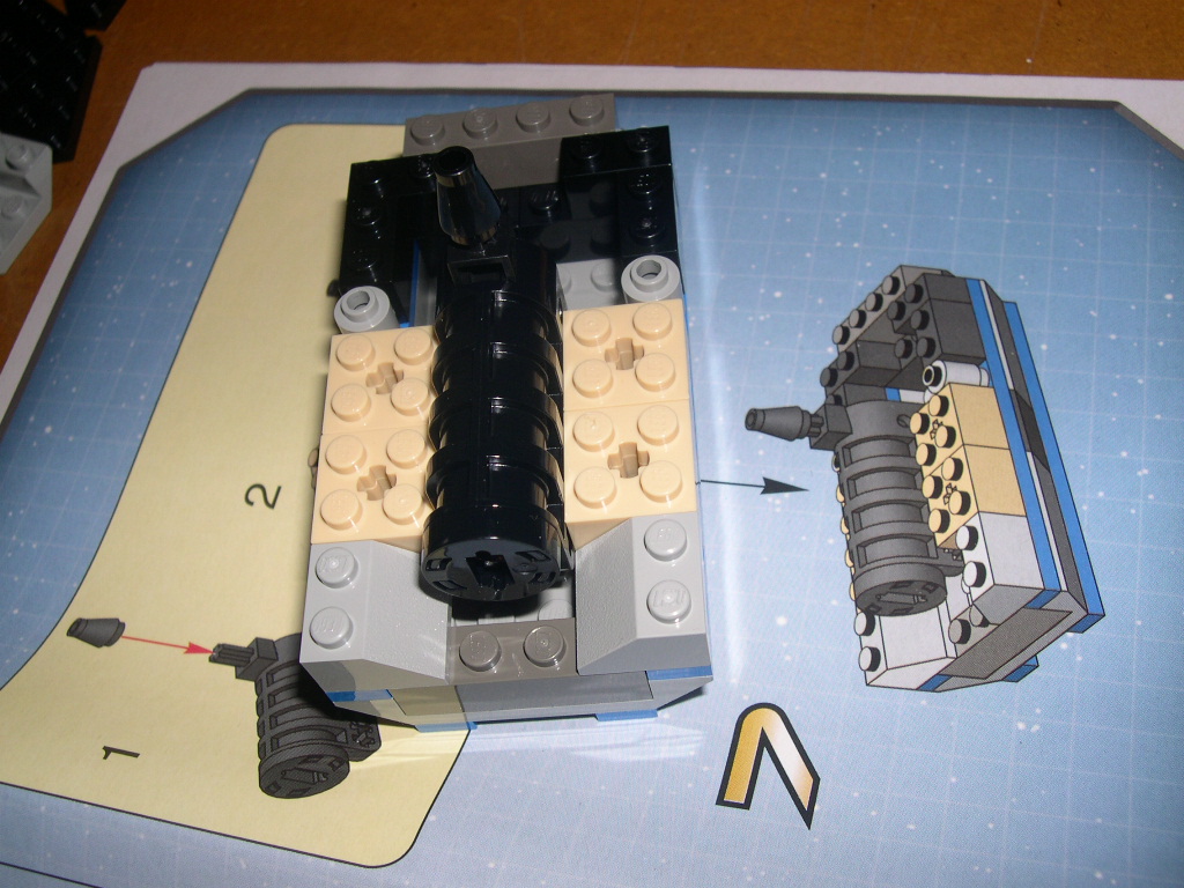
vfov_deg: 37.7
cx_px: 592
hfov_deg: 49.0
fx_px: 1300
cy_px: 444
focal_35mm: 38
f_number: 7.6
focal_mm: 8
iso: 100
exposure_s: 1/60
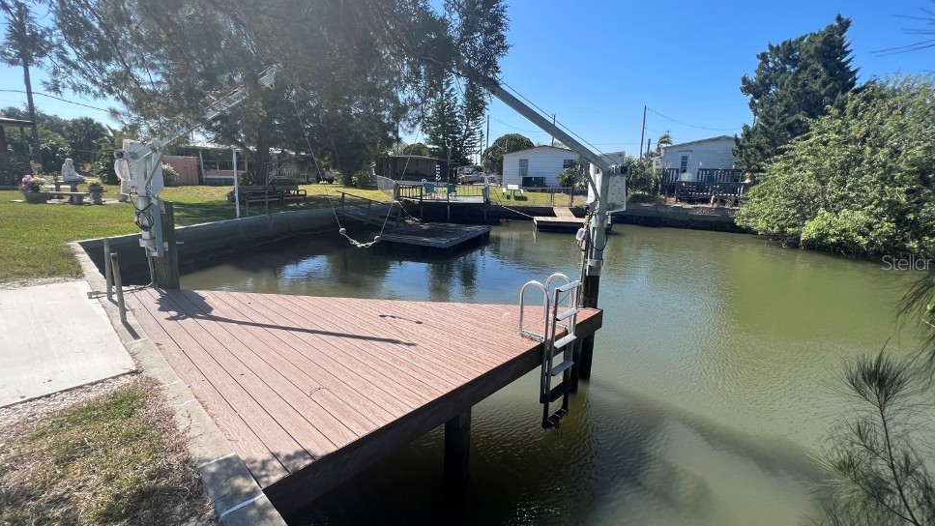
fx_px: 372
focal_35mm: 15
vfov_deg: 70.5
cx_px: 478
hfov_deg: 103.0
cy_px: 262
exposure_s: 1/1233
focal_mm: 1.57
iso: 32
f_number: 1.8
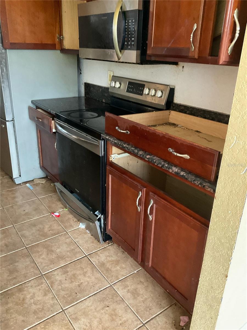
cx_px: 124
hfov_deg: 48.2
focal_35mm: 29
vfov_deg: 61.7
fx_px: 276
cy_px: 165
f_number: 1.8
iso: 250
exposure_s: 1/60
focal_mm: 3
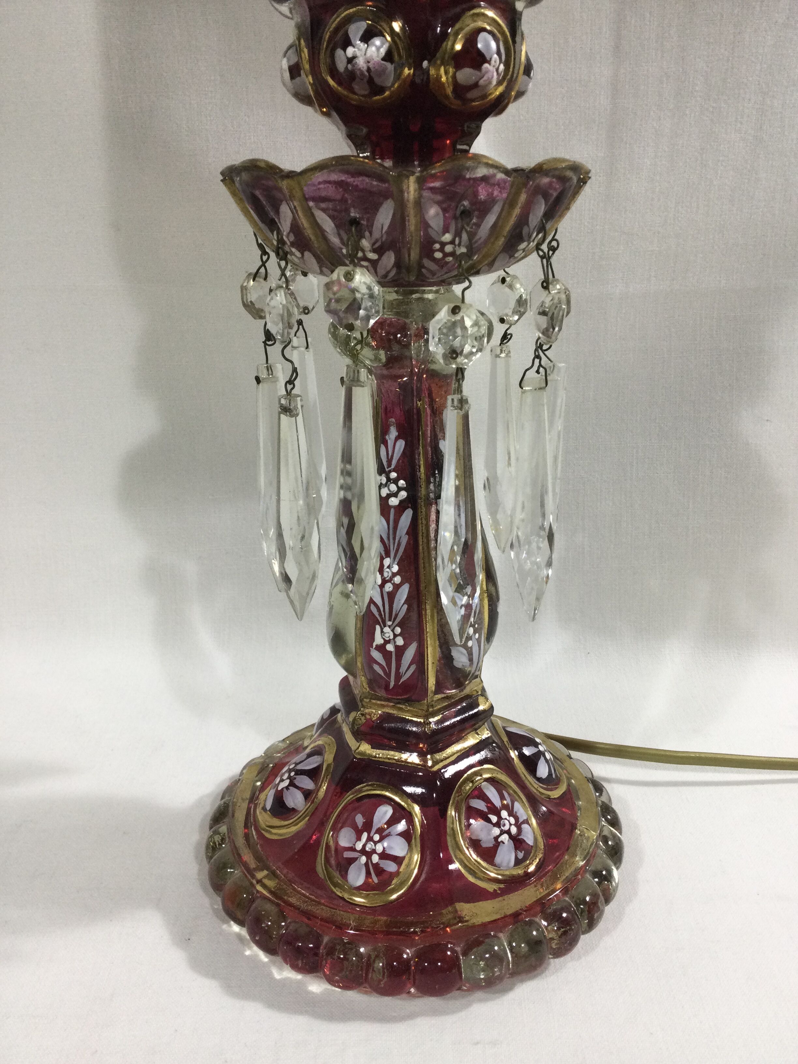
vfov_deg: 58.4
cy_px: 532
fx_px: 953
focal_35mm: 31
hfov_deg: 45.4
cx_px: 399
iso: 32
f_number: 2.4
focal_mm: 3.3
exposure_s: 1/33
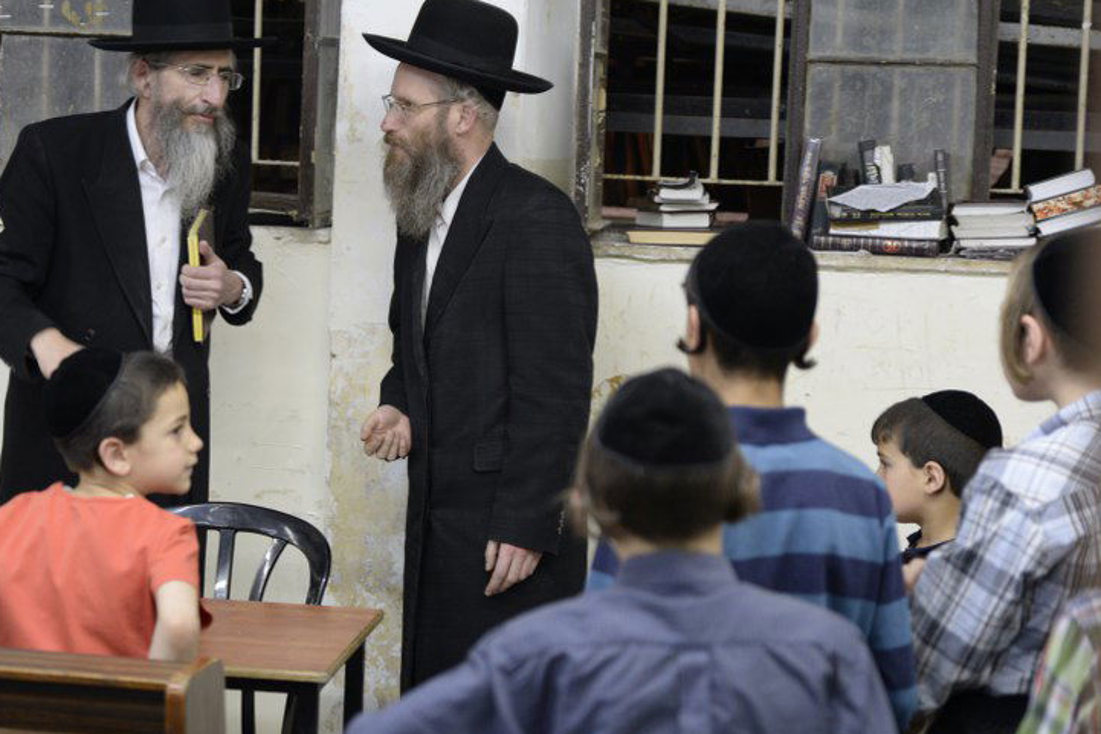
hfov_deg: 18.8
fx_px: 3303
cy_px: 304
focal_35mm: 108
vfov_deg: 12.7
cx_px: 249
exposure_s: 1/125
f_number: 2.8
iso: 1600
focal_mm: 65
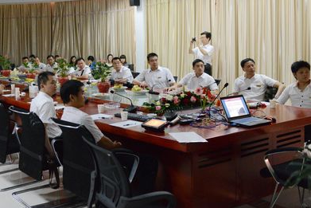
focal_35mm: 43
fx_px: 372
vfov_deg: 30.8
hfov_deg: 42.7
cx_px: 49
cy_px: 57
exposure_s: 1/25
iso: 6400
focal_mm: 24
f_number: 4
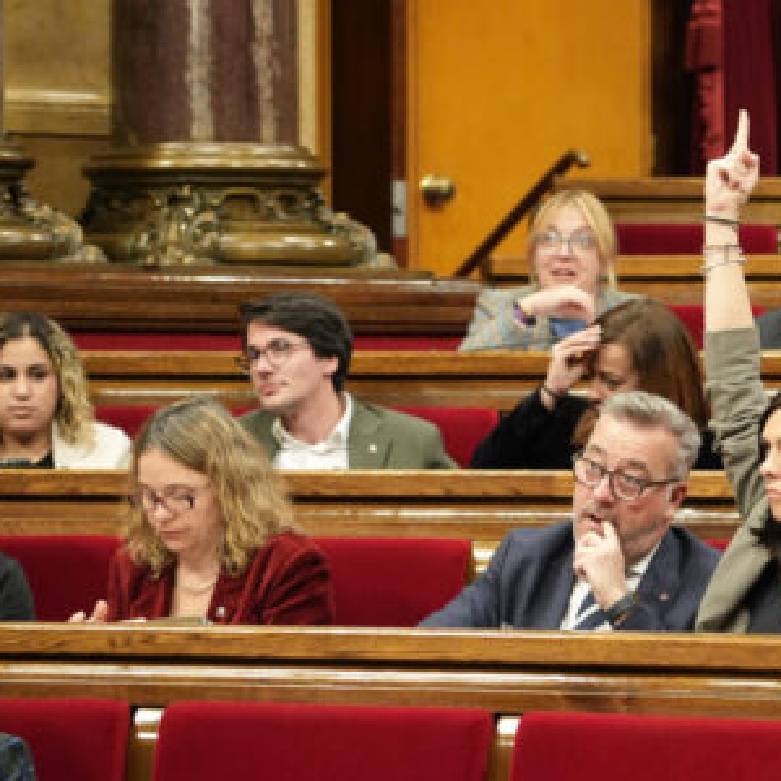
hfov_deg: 8.9
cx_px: 633
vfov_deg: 8.9
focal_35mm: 196
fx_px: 5003
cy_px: 448
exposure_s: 1/100
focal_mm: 105
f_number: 4
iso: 2500
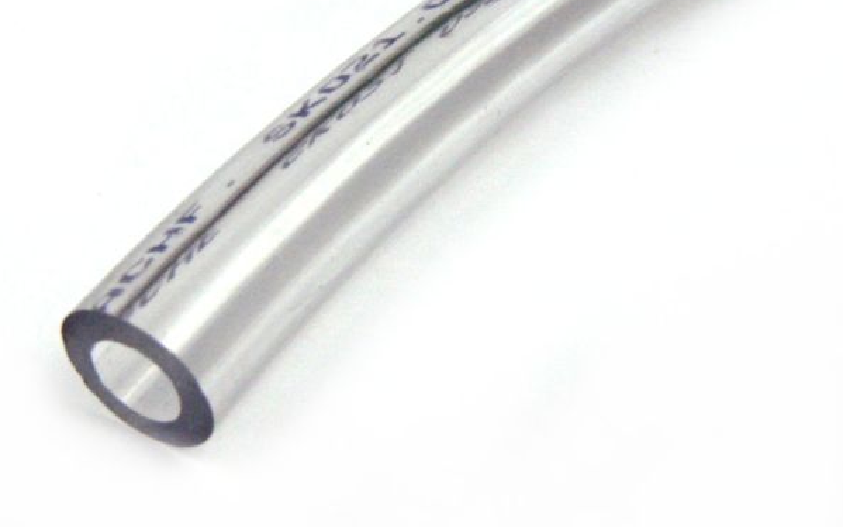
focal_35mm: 51
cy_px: 230
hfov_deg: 39.1
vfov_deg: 25.3
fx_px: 1171
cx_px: 284
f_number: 5.6
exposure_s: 1/400
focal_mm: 6
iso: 400
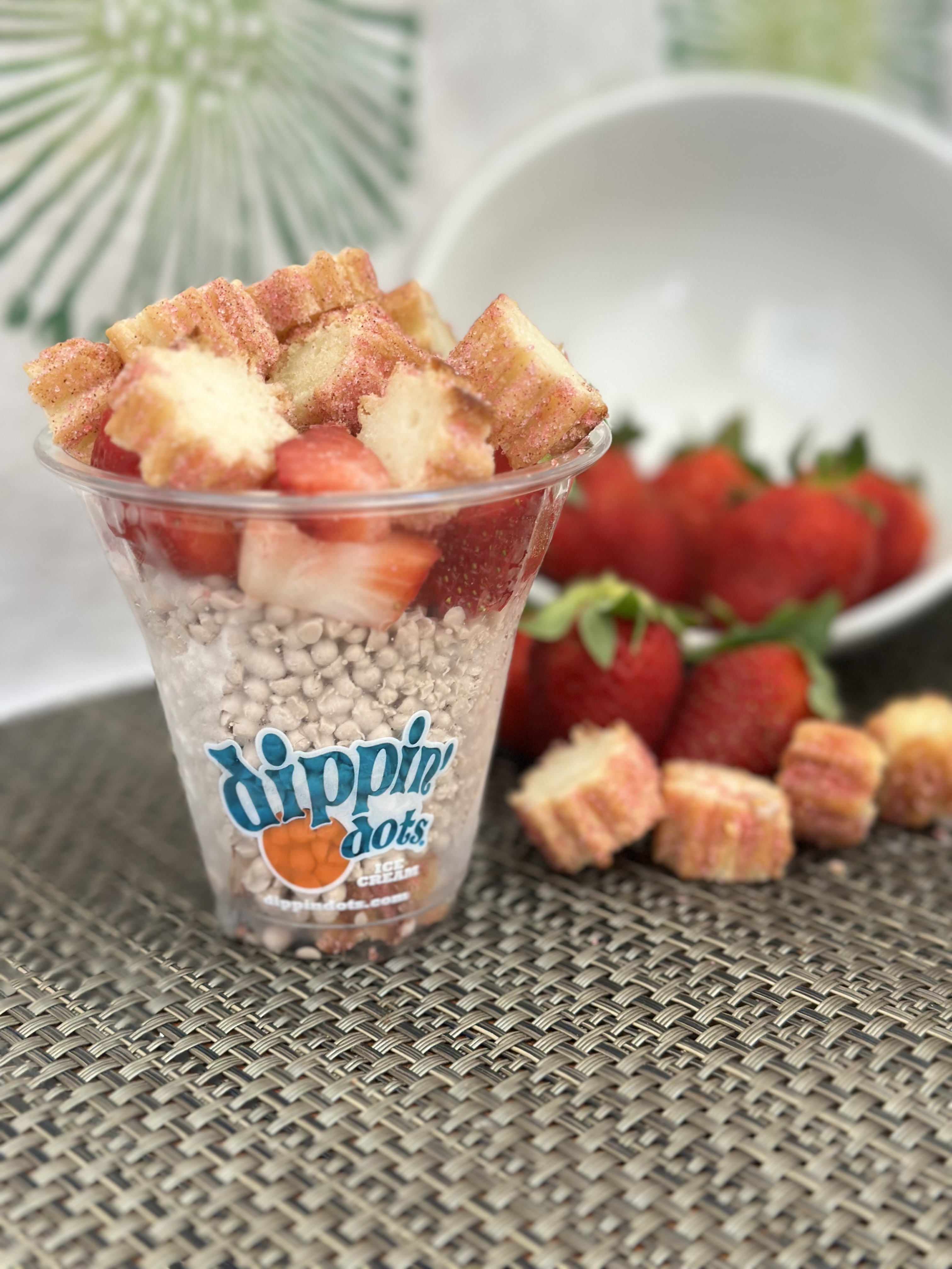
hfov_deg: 30.3
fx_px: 1760
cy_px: 634
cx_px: 476
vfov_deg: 39.7
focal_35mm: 48
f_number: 1.78
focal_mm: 6.86
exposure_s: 1/63
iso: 125
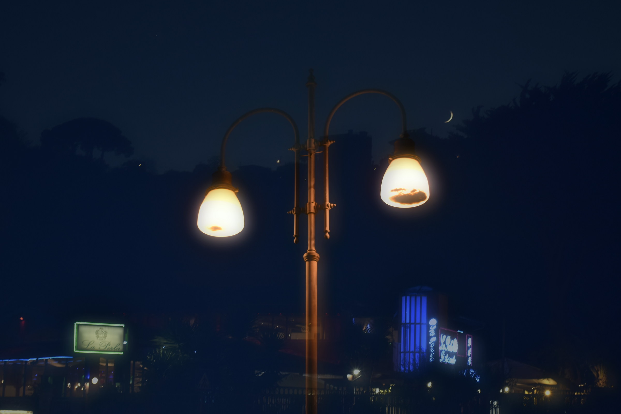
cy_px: 207
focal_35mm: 75
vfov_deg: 18.2
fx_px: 1294
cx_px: 310
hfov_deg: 27.0
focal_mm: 50
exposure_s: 1/20
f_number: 6.3
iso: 800
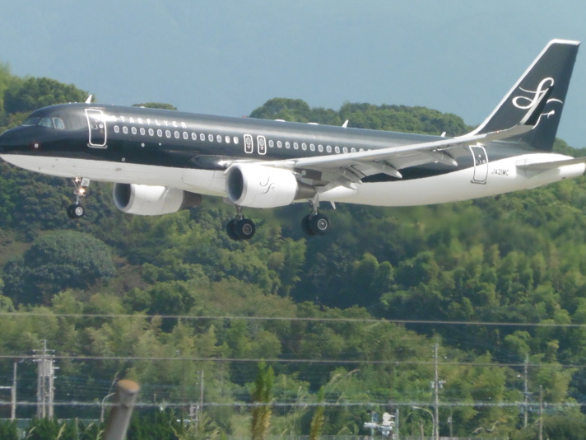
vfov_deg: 3.1
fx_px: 8177
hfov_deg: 4.1
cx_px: 312
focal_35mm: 483
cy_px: 160
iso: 400
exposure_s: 1/1600
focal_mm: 60
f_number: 6.3
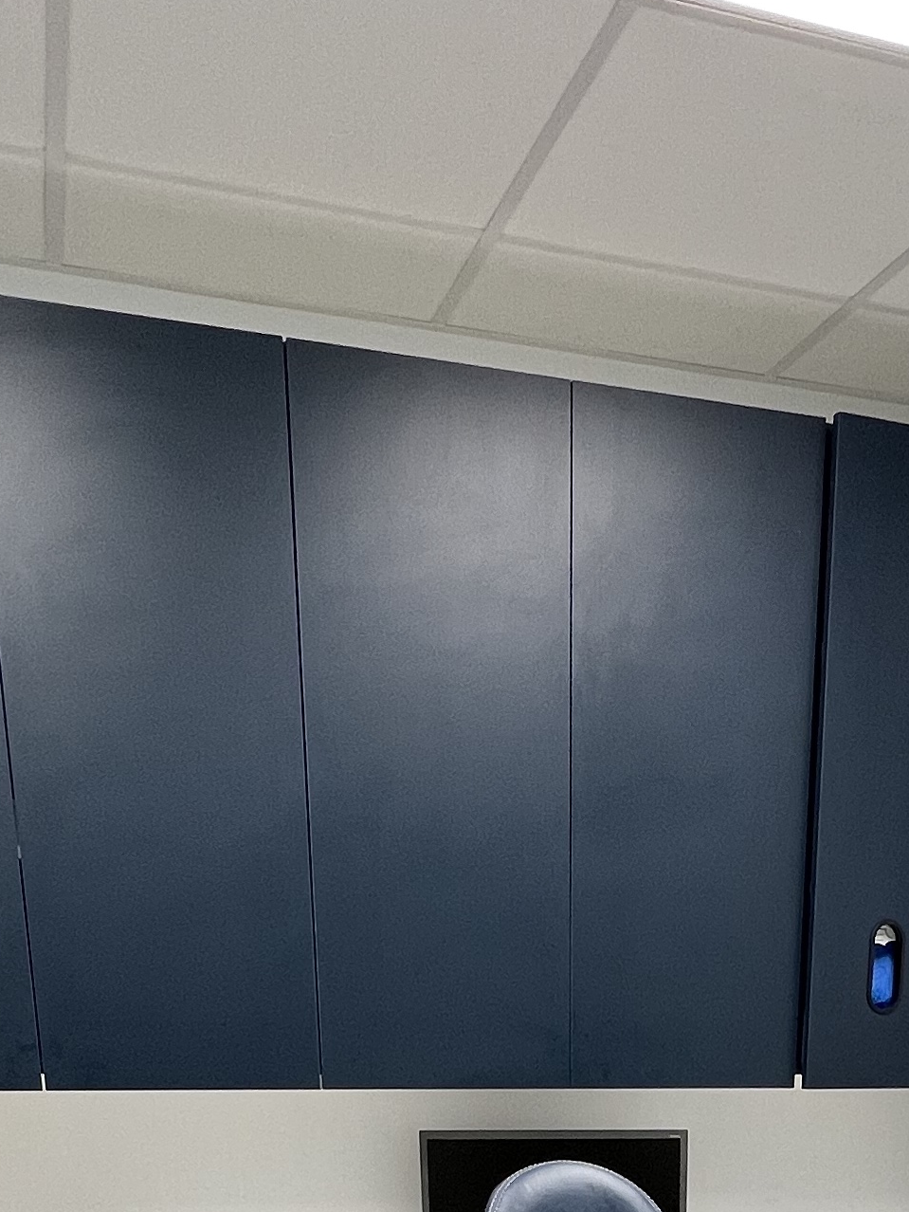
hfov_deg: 34.8
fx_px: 1435
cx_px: 615
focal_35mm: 41
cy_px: 1535
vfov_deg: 34.2
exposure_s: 1/120
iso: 100
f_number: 1.8
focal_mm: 1.57
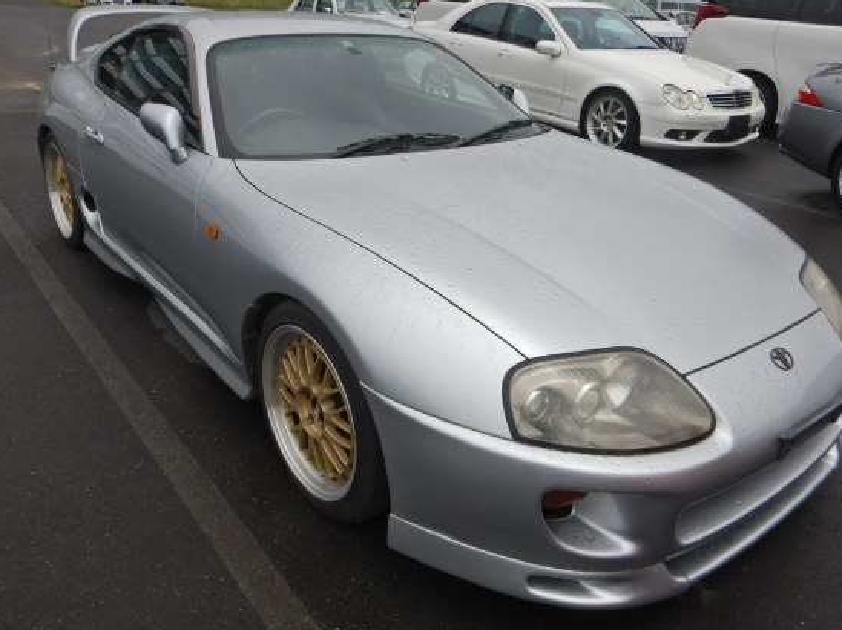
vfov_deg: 49.7
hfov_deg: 63.5
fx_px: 681
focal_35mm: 28
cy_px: 304
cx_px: 436
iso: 125
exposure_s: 1/1500
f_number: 4.1
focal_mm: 4.3
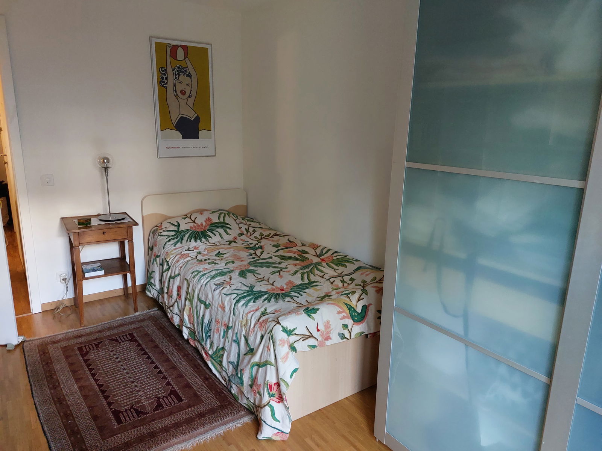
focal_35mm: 24
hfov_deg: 71.6
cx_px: 301
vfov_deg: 56.8
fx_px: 417
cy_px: 226
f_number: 1.8
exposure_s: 1/40
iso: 500
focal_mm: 5.23
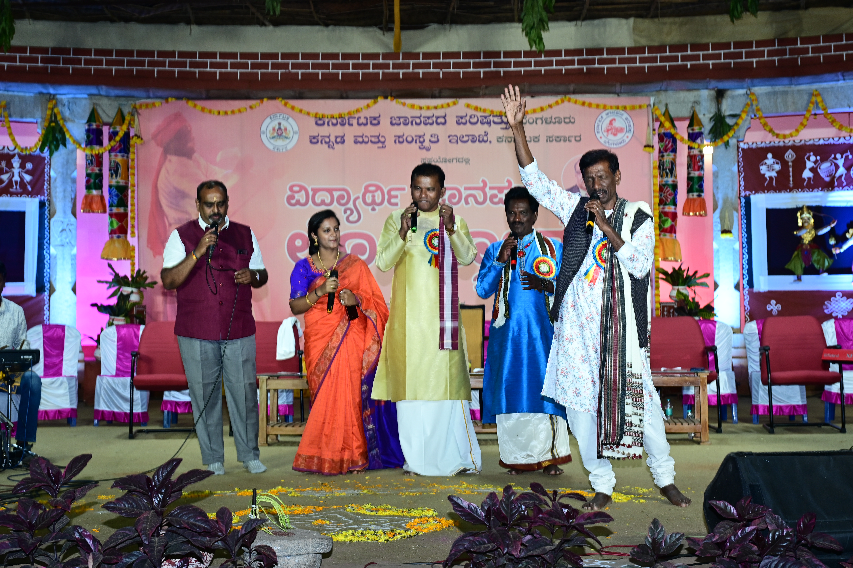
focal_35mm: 53
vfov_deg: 25.5
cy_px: 284
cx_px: 426
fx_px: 1255
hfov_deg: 37.5
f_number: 5.6
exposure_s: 1/100
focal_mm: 53
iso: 800
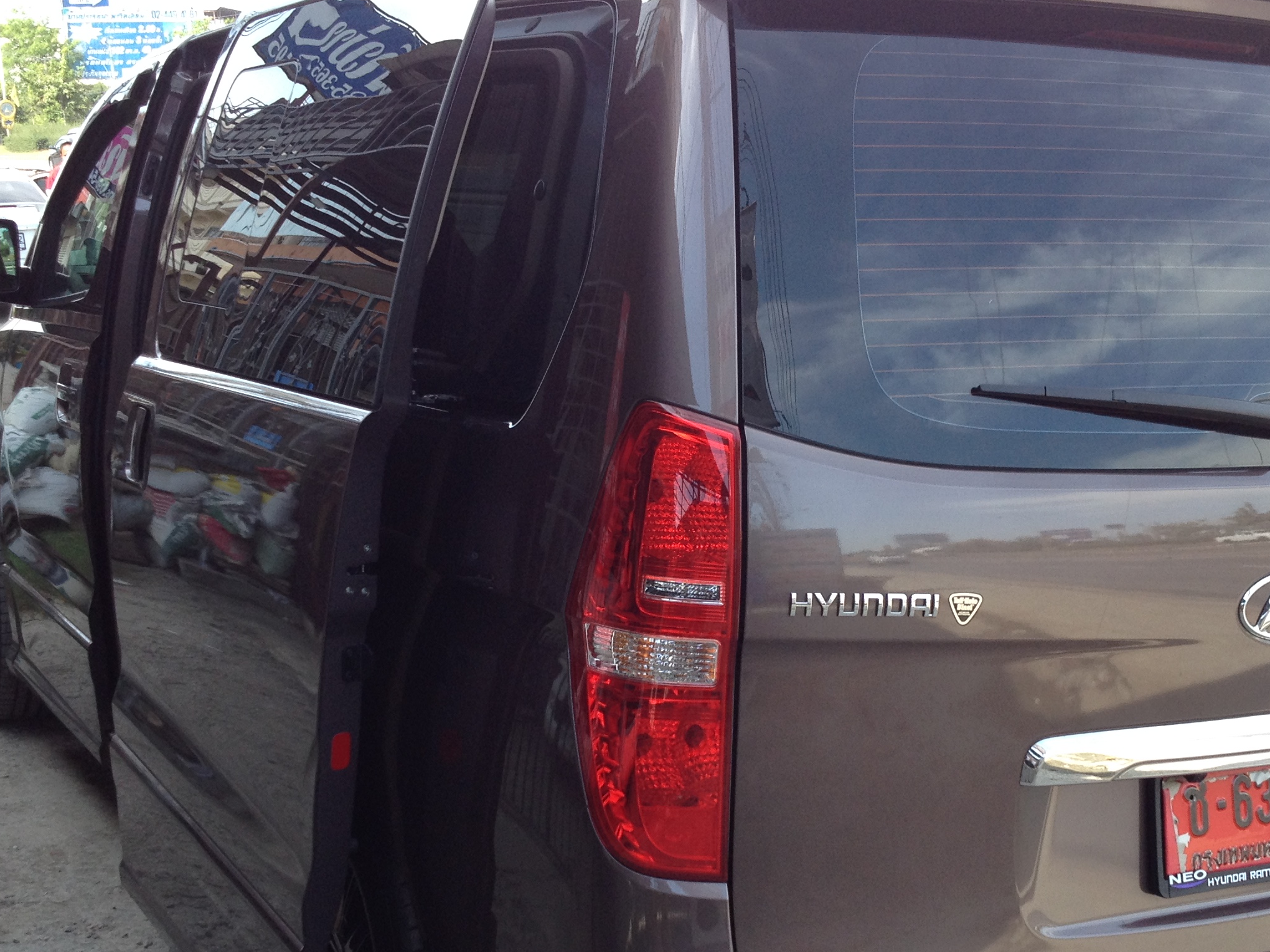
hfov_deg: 34.3
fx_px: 2055
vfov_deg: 26.0
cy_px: 623
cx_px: 746
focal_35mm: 56
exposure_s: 1/252
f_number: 2.4
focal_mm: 4.28
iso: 50
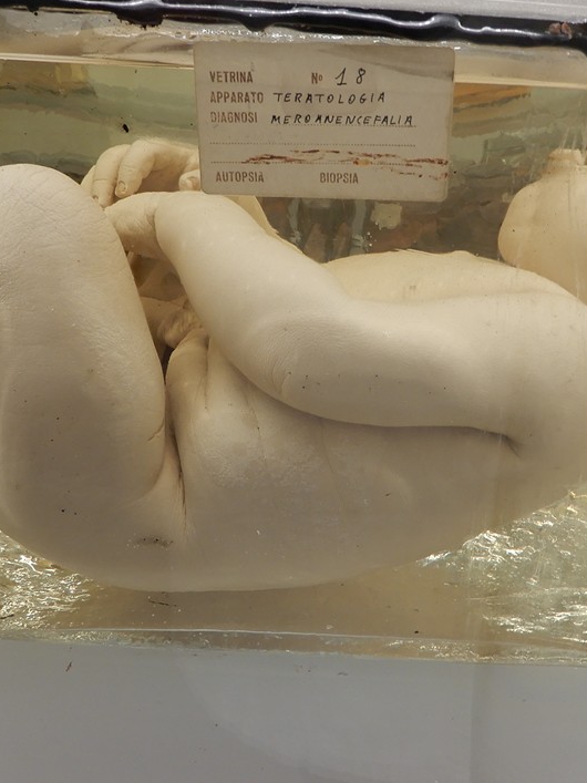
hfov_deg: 32.8
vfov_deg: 42.9
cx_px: 356
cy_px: 372
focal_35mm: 44
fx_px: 995
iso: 80
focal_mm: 4.3
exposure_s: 1/30
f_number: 3.4
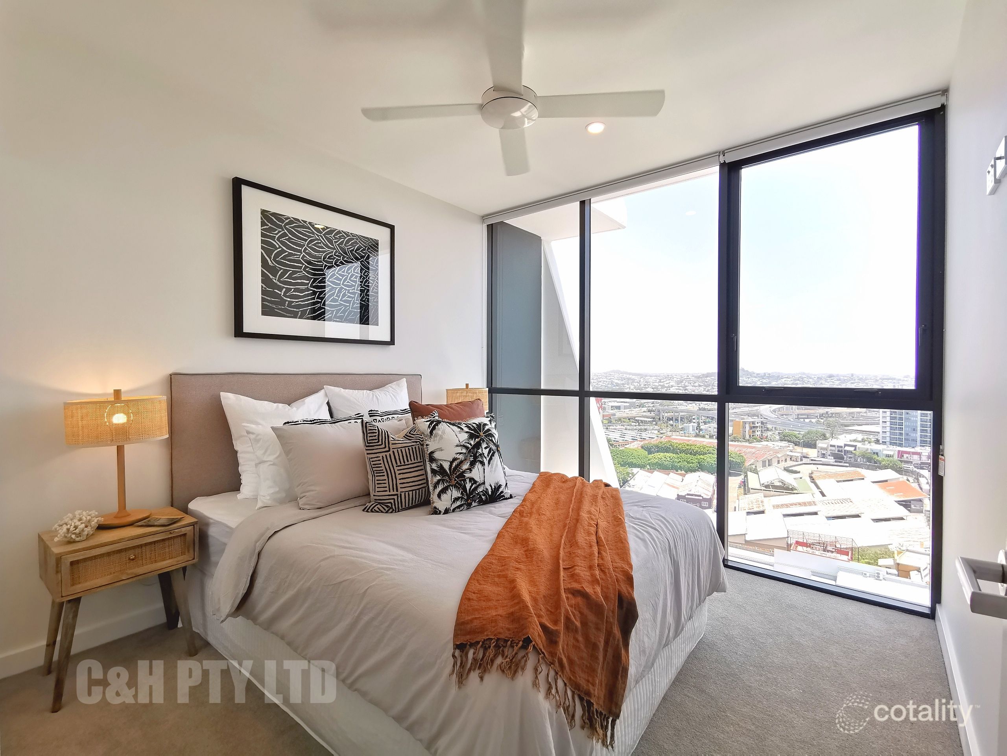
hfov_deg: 94.5
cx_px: 504
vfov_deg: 78.1
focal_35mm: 16
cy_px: 378
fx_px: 465
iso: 50
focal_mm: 2.35
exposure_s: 1/100
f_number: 2.2
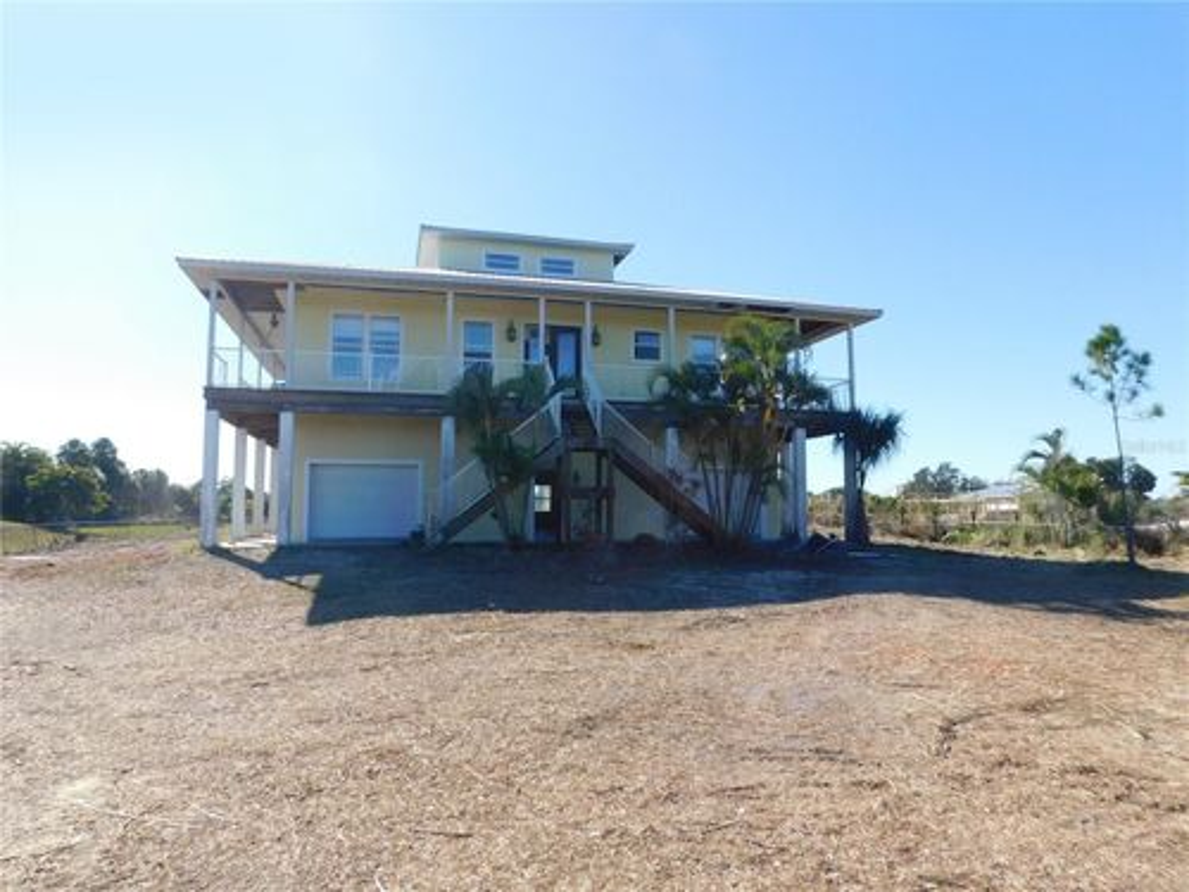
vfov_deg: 58.9
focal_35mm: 23
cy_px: 446
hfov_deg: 73.9
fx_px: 790
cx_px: 594
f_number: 3
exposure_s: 1/1250
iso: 125
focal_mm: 4
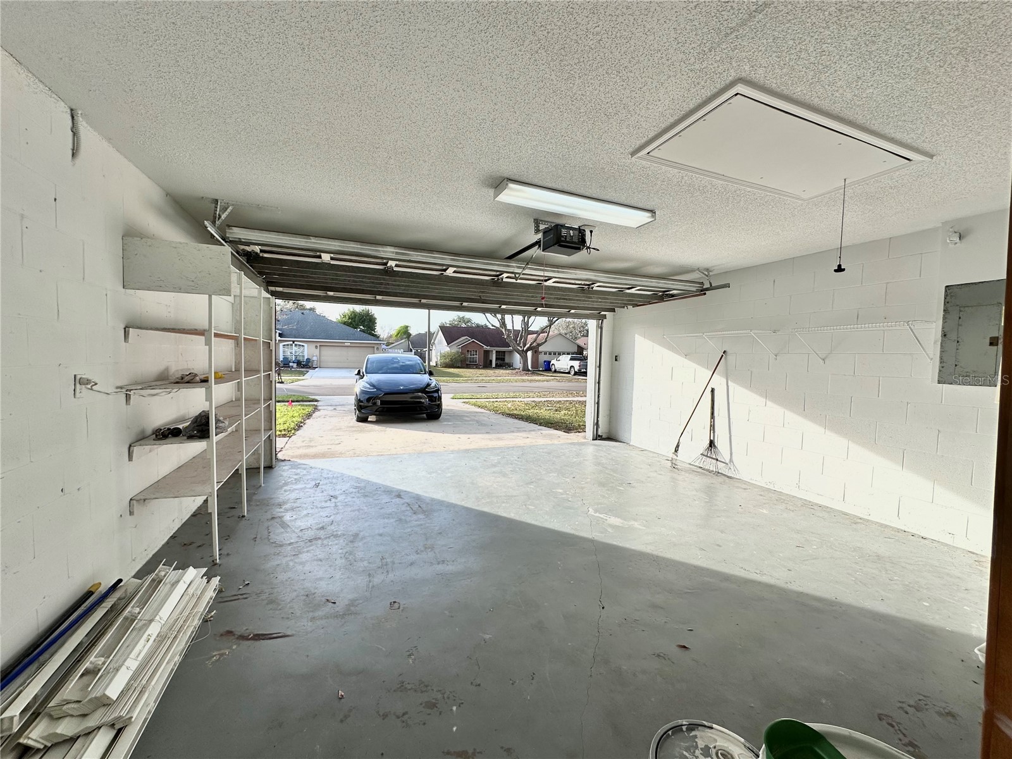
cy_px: 380
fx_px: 409
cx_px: 506
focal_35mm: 14
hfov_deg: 102.1
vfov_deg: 85.7
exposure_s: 1/955
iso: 40
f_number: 2.2
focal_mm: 2.22
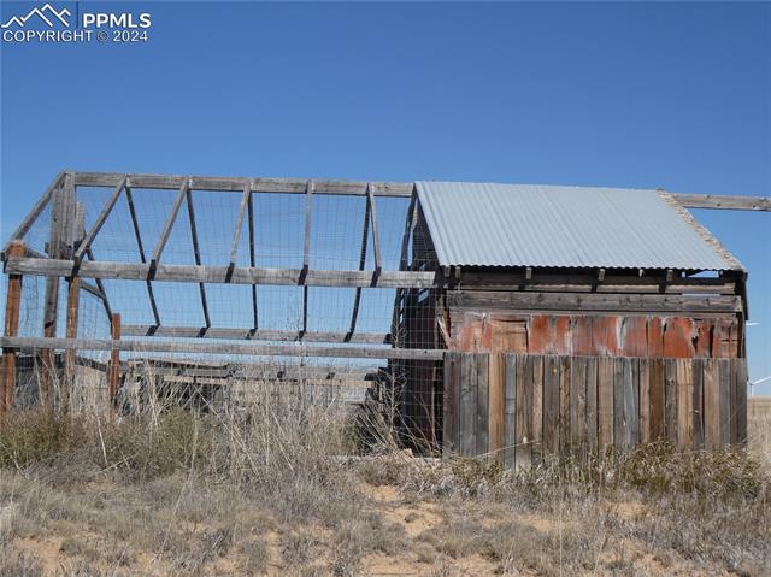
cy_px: 288
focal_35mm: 50
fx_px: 1113
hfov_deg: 38.2
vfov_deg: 29.1
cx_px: 386
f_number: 4.1
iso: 80
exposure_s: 1/1000
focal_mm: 9
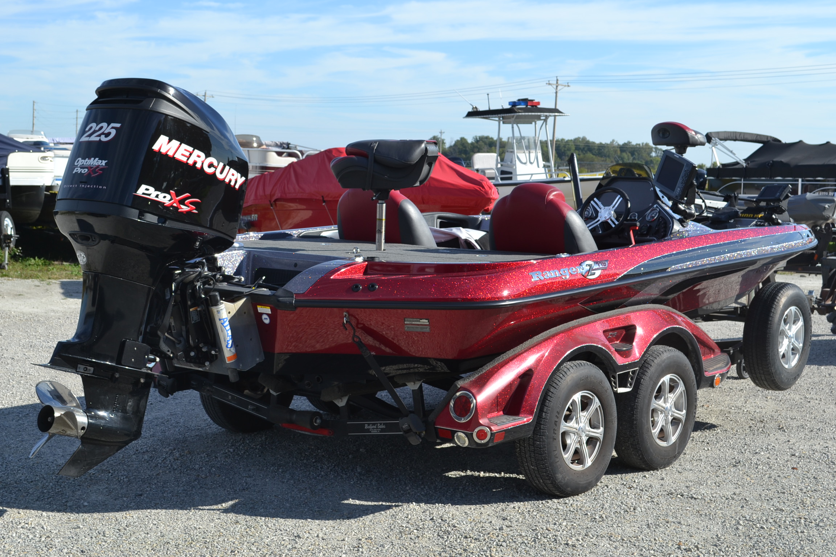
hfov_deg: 35.1
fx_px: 1324
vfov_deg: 23.8
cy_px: 278
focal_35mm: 57
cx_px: 418
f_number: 7.1
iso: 100
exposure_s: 1/200
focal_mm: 38
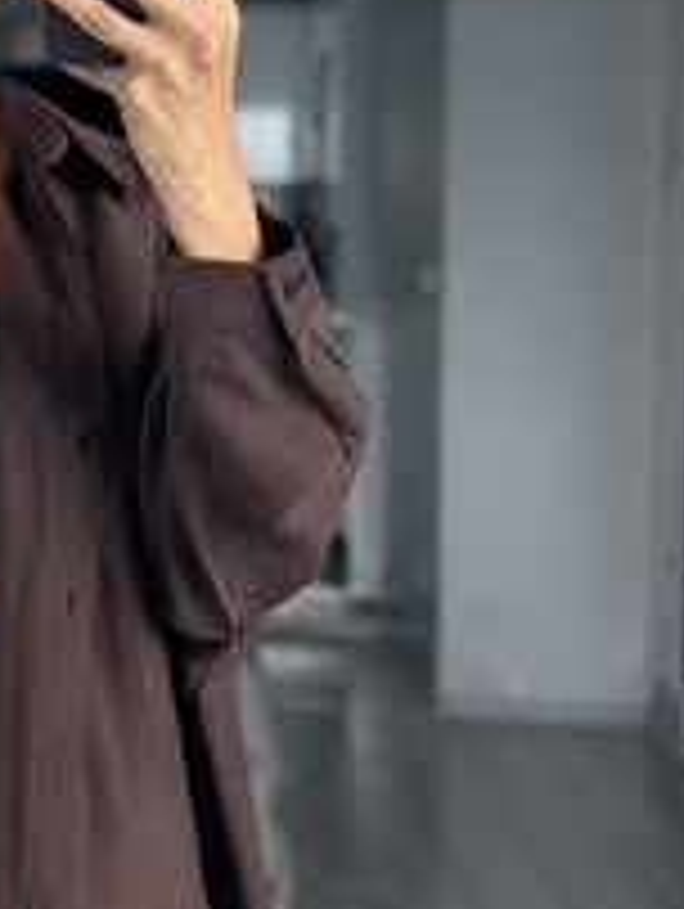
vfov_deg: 16.4
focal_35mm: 120
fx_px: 3155
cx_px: -122
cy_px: 423
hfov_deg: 12.1
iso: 125
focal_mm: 6.86
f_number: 1.78
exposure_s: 1/121
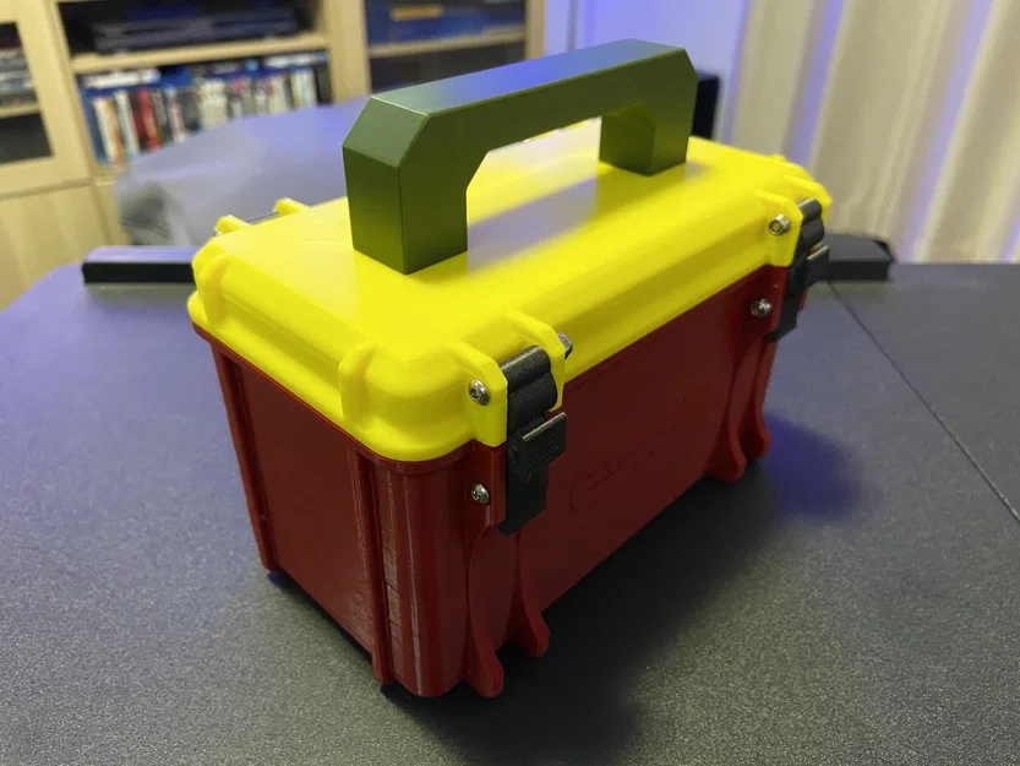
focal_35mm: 26
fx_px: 766
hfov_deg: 67.3
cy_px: 383
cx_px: 510
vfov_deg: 53.1
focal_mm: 4.25
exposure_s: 1/33
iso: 400
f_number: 1.8
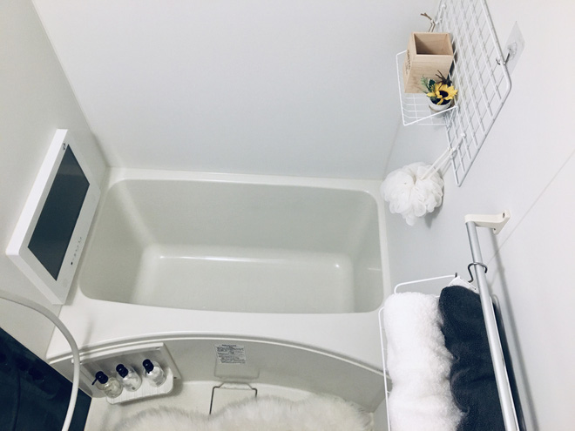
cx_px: 288
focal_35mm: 29
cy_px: 216
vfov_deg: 48.2
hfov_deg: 61.7
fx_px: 482
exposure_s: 1/30
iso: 100
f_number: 2.2
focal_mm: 4.15
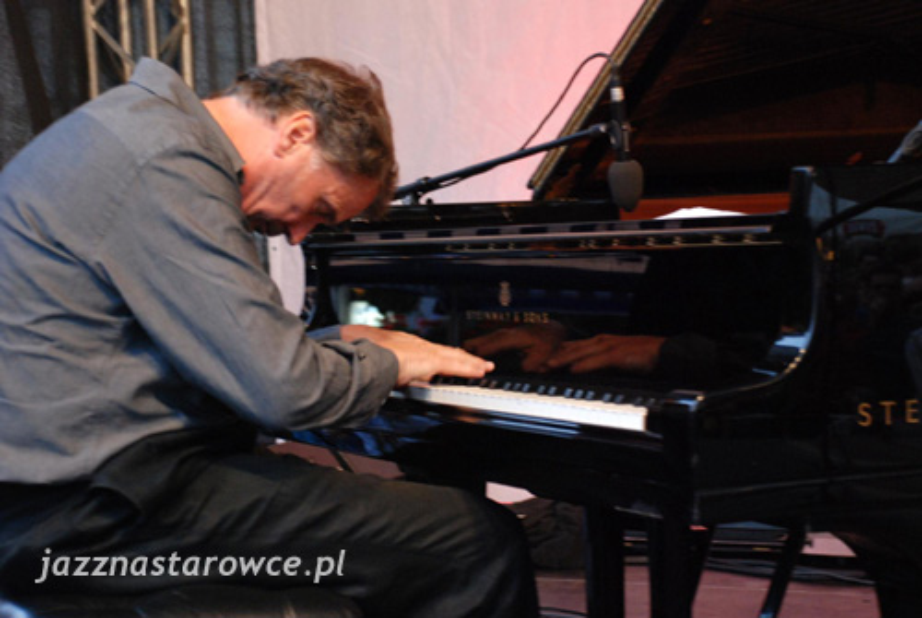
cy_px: 309
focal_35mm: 75
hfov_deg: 27.0
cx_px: 461
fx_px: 1924
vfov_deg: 18.2
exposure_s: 1/30
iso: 1000
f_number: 5
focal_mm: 50
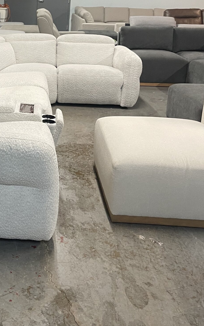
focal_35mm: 46
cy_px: 90
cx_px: 9
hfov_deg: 26.7
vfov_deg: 42.4
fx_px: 409
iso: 250
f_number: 1.6
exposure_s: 1/60
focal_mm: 5.1
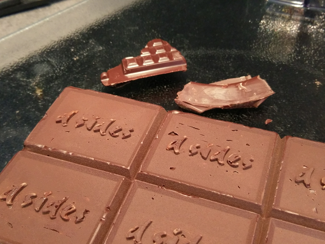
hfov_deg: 67.3
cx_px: 162
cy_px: 122
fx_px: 244
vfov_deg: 53.1
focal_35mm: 26
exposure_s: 1/25
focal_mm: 4.58
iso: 500
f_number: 1.8
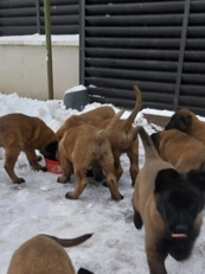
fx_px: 356
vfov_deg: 40.3
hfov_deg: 31.9
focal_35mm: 45
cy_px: 221
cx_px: 66
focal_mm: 4
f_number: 1.8
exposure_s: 1/100
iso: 25
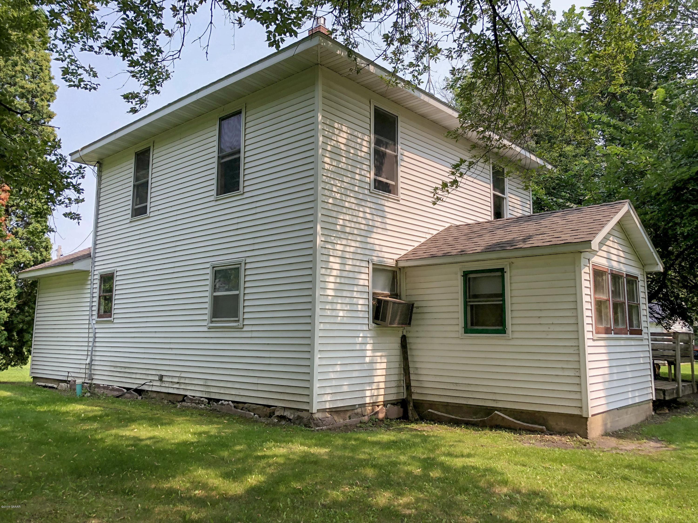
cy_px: 262
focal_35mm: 28
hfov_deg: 63.4
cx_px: 349
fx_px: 565
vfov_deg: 49.7
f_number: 1.8
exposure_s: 1/774
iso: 20
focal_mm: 3.99
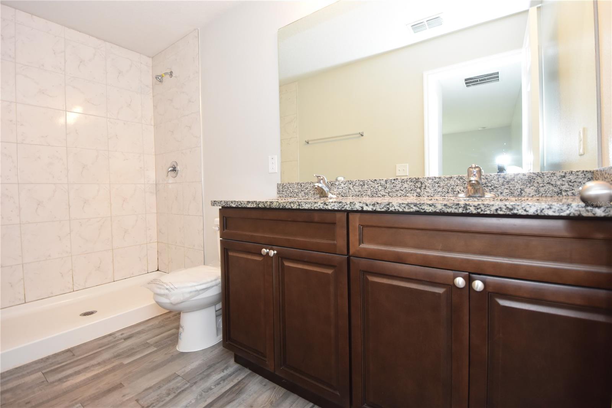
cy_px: 204
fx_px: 255
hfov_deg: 100.4
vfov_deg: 77.3
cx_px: 306
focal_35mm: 15
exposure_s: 1/60
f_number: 4
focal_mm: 10
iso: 800
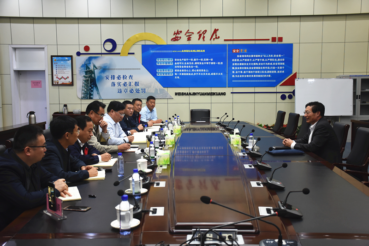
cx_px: 184
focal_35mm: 40
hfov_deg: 47.9
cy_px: 123
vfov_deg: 33.0
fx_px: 415
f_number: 4
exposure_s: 1/50
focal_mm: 27
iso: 800
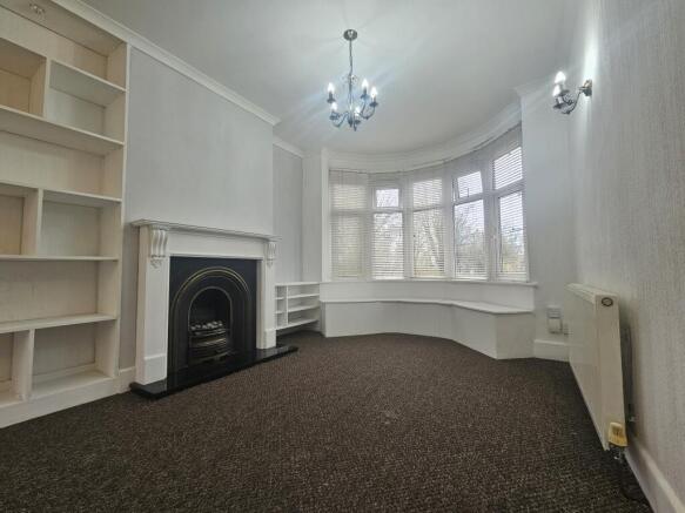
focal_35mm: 13
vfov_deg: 89.9
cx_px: 342
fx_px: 257
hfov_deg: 106.2
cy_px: 256
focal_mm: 2.2
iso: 64
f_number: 2.2
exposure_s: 1/101
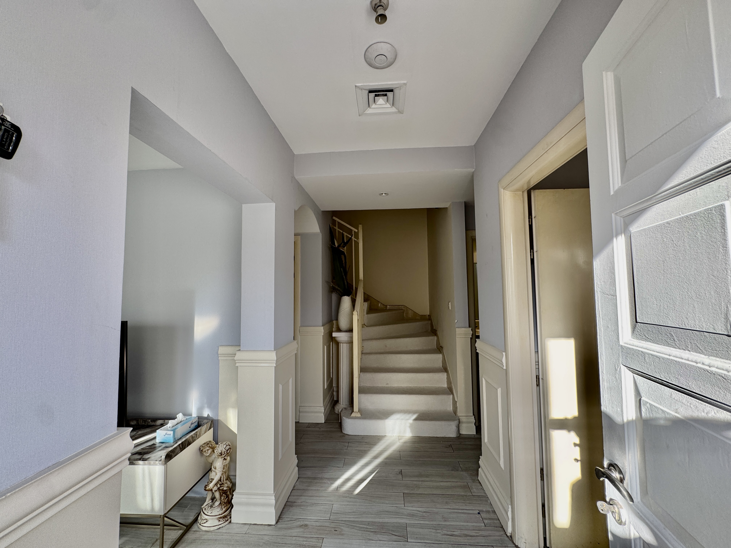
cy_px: 274
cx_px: 366
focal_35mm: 14
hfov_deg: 102.1
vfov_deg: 85.7
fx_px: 296
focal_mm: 2.22
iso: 40
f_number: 2.2
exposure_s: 1/99
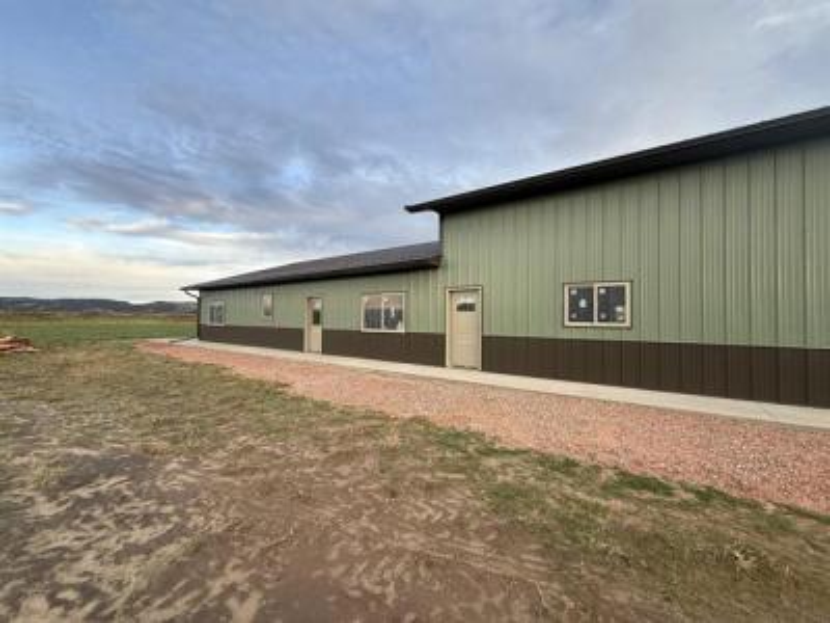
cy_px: 312
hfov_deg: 102.1
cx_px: 415
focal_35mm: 14
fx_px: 336
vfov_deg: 85.7
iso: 50
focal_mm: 2.22
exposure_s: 1/204
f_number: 2.2
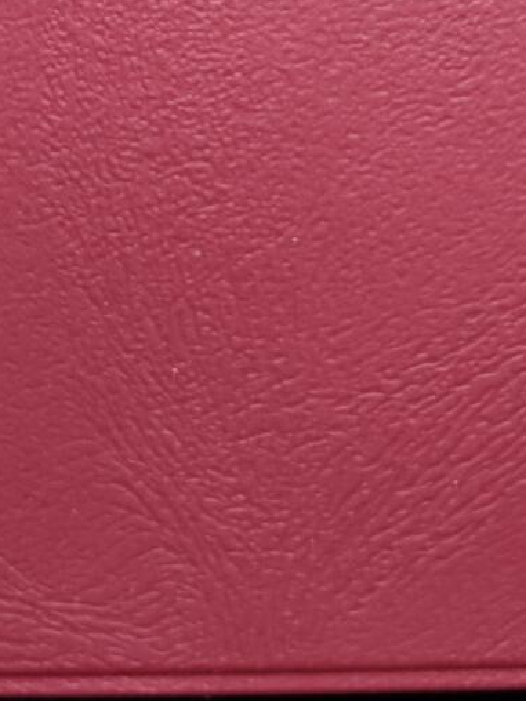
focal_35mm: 85
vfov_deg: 20.5
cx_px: 306
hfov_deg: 17.4
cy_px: -265
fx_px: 1722
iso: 125
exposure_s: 1/100
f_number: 1.6
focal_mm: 5.84
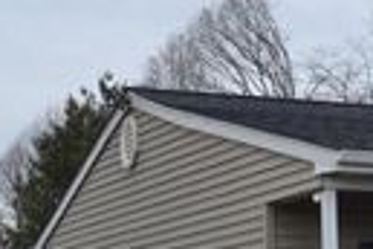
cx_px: 668
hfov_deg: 13.2
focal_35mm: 140
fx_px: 1450
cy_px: 224
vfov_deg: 9.8
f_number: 5.6
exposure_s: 1/125
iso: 140
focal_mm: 24
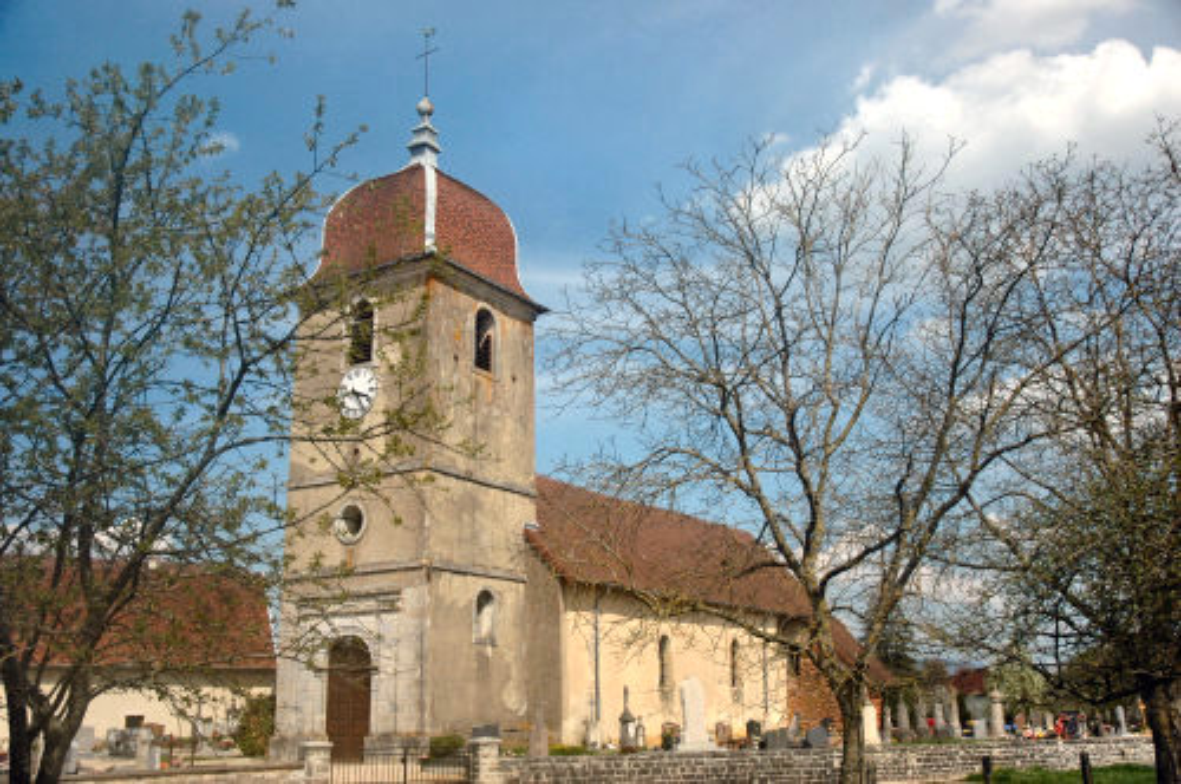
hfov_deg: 53.2
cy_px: 392
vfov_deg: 36.8
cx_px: 590
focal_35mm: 36
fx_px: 1179
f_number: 4
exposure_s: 1/2500
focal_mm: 24
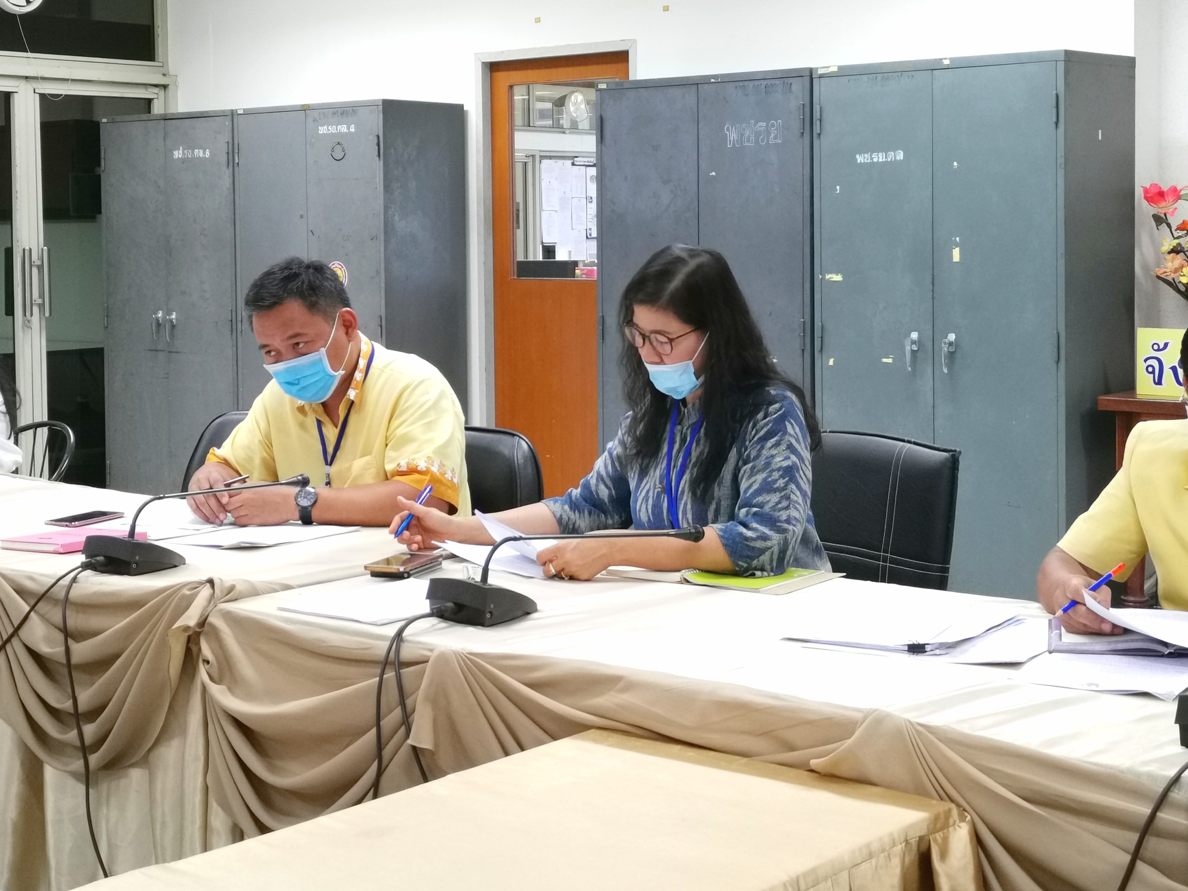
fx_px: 1922
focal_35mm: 56
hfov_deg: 34.3
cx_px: 624
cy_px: 301
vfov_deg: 26.0
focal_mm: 5.58
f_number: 1.8
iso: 400
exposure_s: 1/100
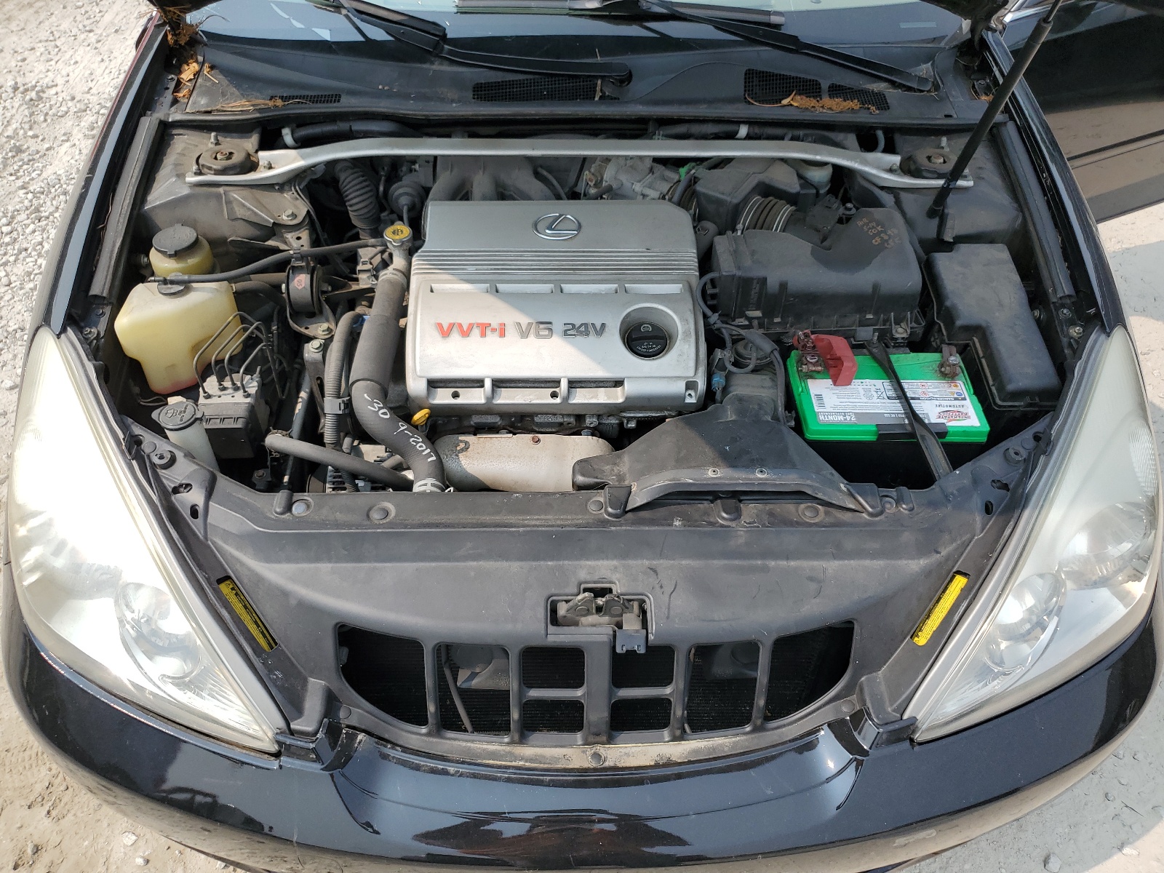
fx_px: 874
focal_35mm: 26
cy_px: 436
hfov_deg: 67.3
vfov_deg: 53.1
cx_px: 582
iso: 50
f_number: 1.5
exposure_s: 1/2000
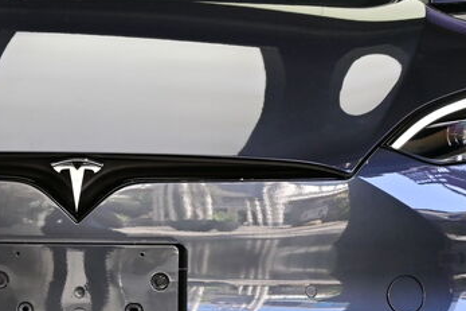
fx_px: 1424
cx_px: 50
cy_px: 218
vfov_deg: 12.4
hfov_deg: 18.3
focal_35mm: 110
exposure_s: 1/160
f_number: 6.3
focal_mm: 26.5
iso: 400
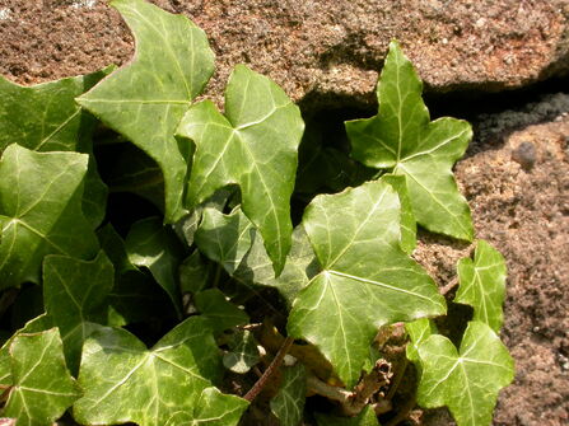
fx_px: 1315
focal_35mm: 80
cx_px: 284
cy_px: 213
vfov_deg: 18.4
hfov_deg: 24.4
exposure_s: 1/104
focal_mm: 16.6
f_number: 9
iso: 100
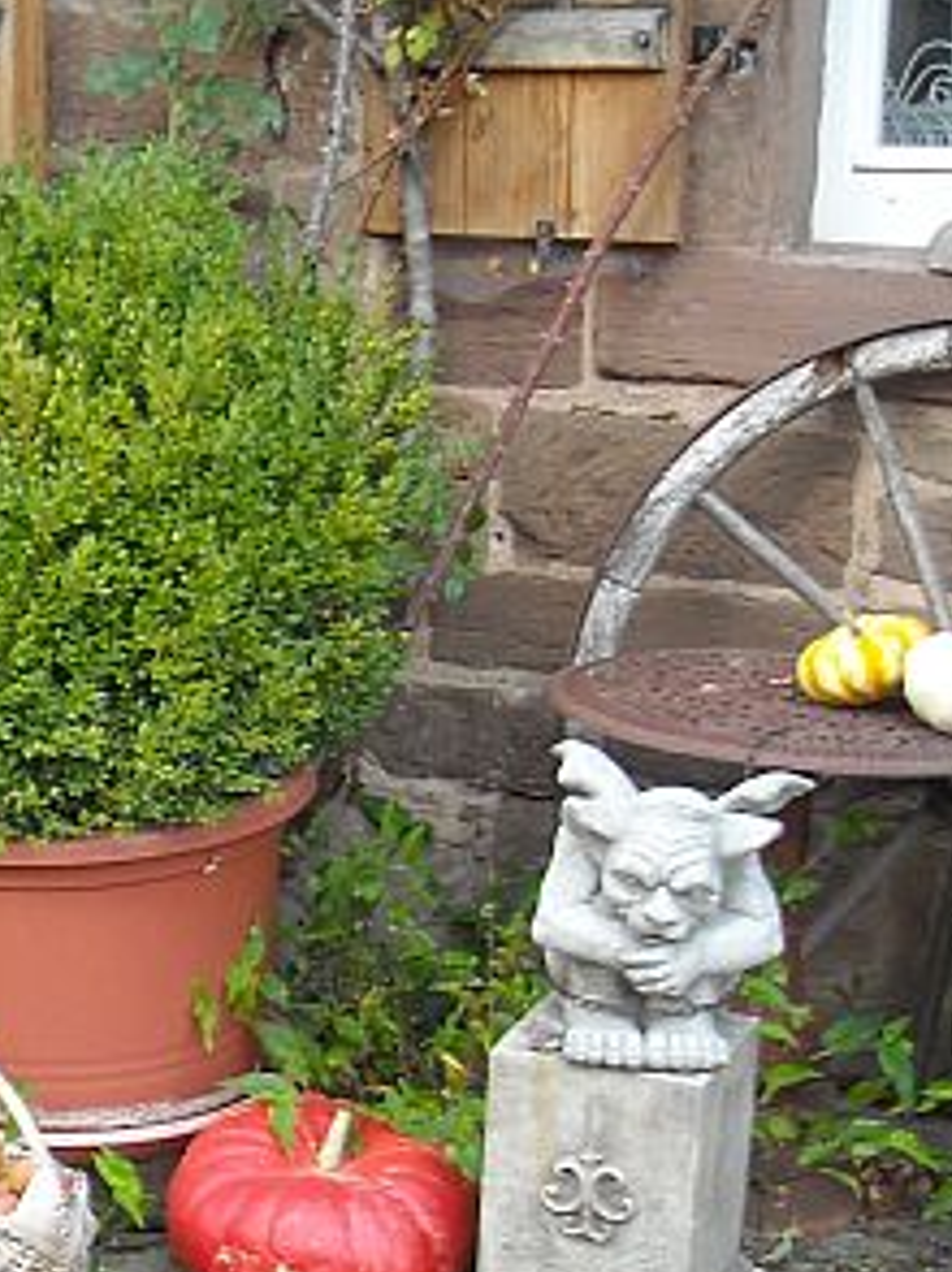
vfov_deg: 23.9
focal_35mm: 81
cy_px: 922
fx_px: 2975
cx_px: -312
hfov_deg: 17.0
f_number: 2.8
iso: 64
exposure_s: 1/15
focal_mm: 5.7
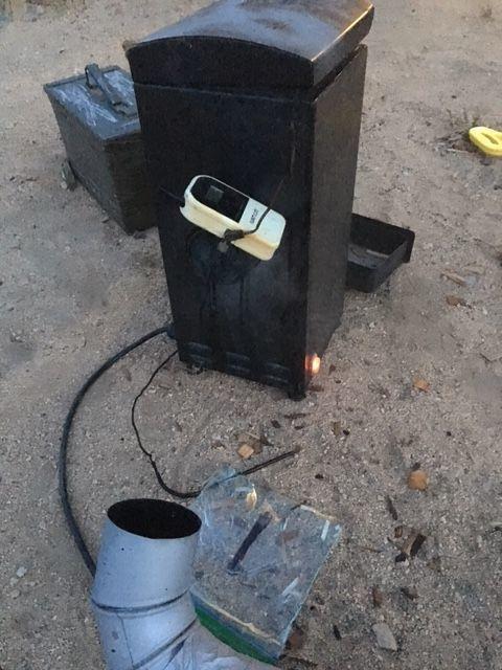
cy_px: 335
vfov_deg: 61.7
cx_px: 251
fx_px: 561
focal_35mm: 29
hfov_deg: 48.2
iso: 1250
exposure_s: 1/15
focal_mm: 4.15
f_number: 2.2
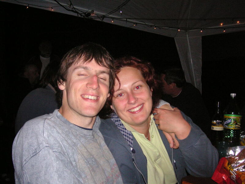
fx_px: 262
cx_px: 122
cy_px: 92
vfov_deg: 38.7
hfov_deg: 50.1
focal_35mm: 37
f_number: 2.8
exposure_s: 1/45
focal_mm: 6.1
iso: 160
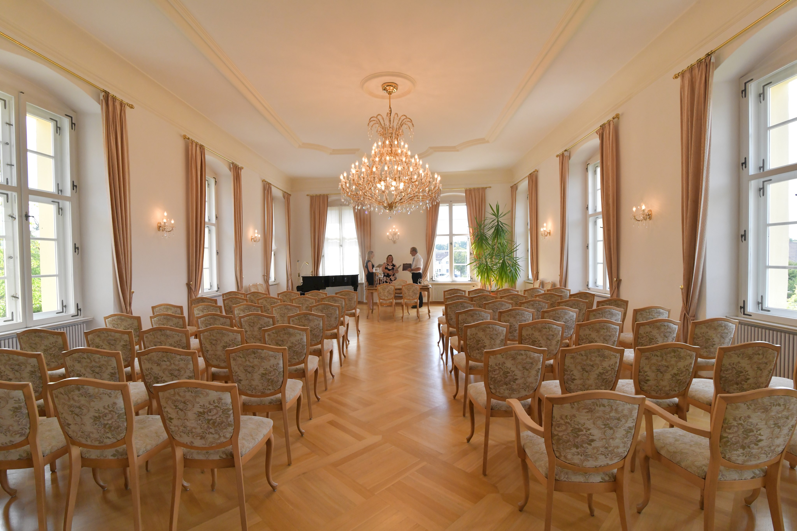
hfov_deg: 96.7
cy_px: 266
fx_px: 354
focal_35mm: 16
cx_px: 398
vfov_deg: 73.7
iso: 2000
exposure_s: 1/320
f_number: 9
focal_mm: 16
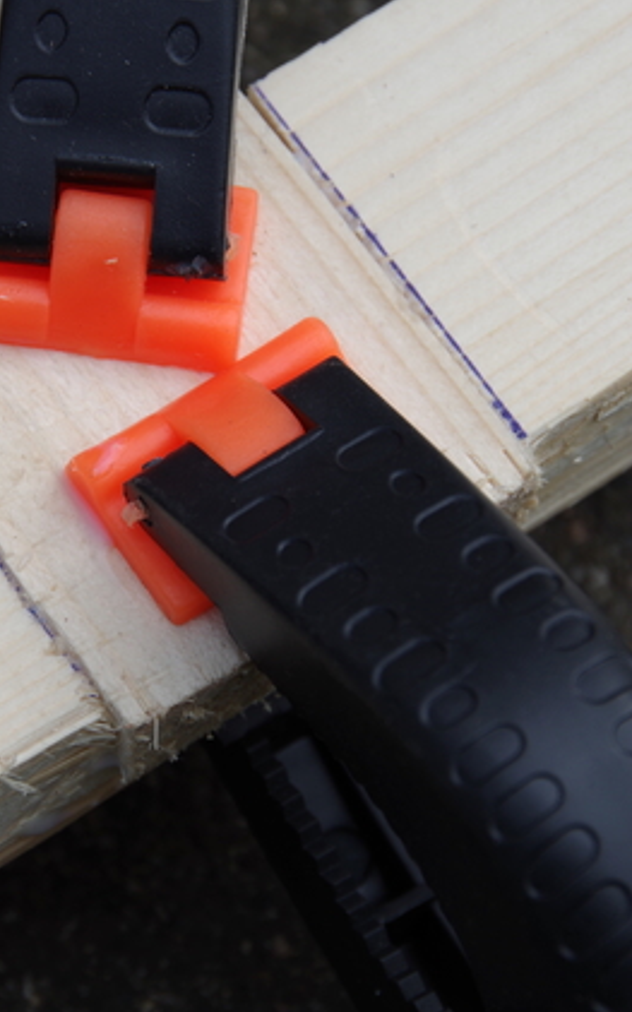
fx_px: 5624
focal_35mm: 204
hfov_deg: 6.4
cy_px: 507
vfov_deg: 10.3
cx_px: 209
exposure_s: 1/200
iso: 100
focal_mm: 88
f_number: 7.1
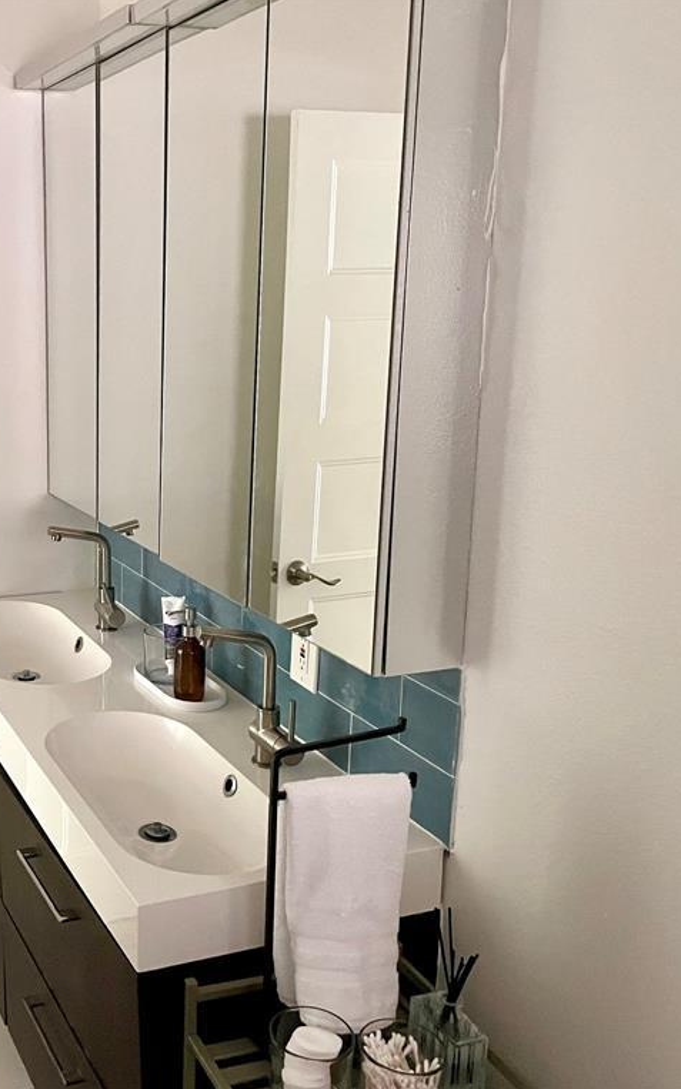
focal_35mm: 37
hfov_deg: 32.4
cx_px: 47
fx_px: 1099
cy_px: 544
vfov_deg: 52.7
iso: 640
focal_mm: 4.2
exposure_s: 1/37
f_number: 1.6
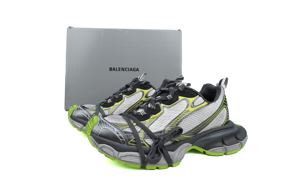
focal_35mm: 24
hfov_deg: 73.7
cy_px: 94
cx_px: 142
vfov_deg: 53.1
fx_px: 189
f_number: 11
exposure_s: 1/125
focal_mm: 24
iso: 800
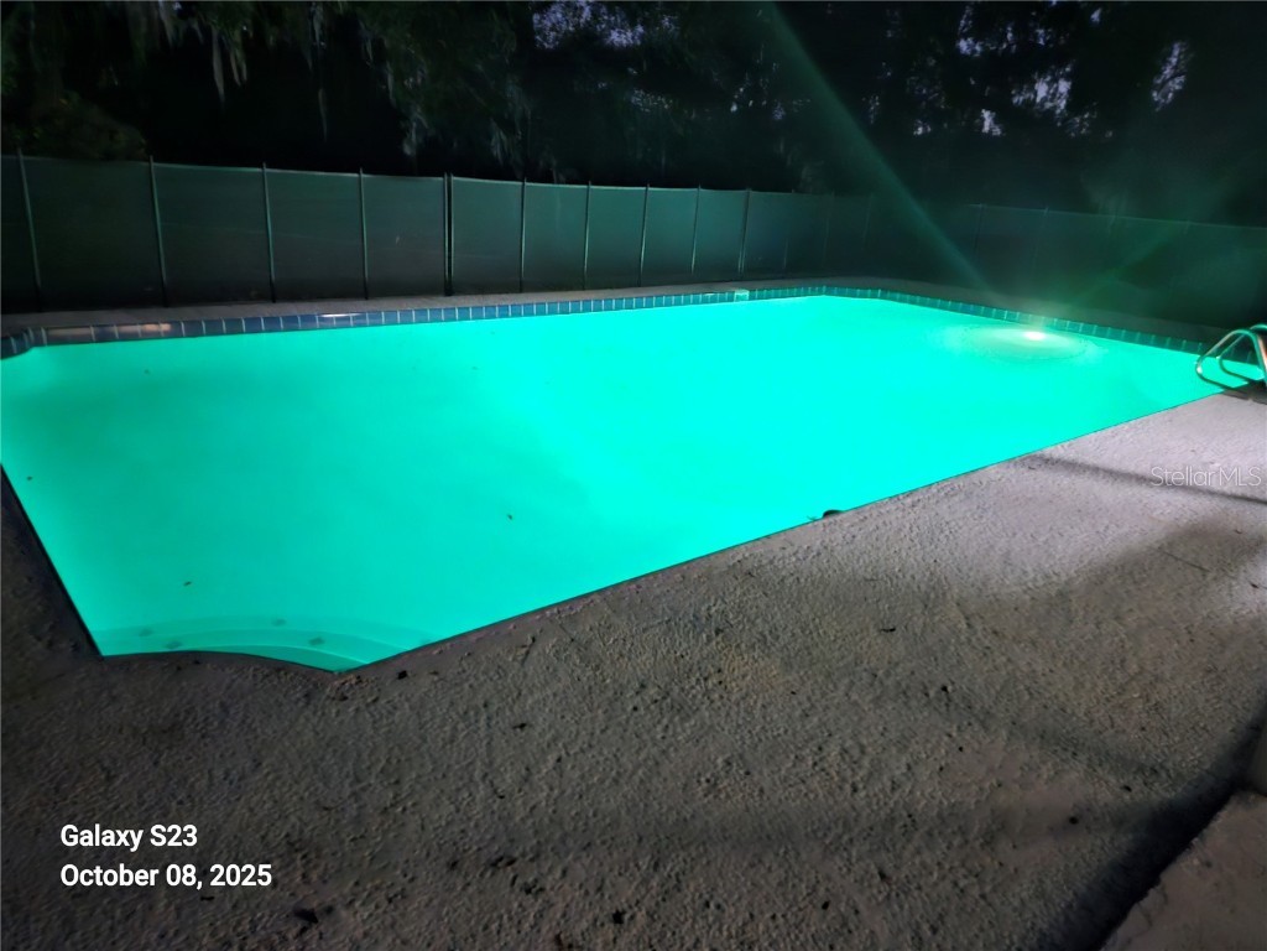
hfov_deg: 73.9
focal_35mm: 23
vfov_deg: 58.9
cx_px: 634
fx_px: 842
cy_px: 476
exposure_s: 1/4.57
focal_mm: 5.4
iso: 2000
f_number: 1.8
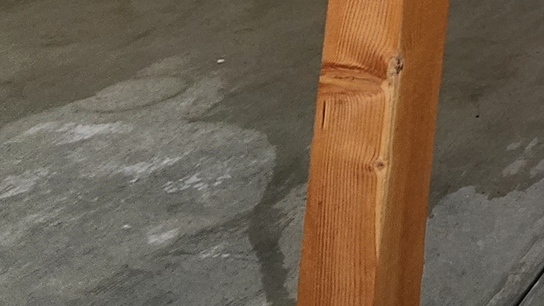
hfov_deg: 17.6
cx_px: 1168
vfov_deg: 11.5
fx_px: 909
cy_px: -597
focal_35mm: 63
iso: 50
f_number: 2.2
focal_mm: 2.2
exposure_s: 1/609
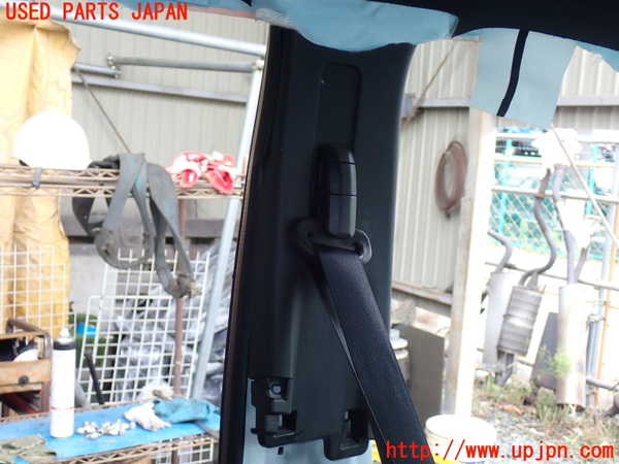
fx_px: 840
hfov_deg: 40.4
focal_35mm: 47
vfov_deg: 30.9
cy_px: 232
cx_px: 310
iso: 200
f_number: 3.1
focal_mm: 8.4
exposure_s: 1/100
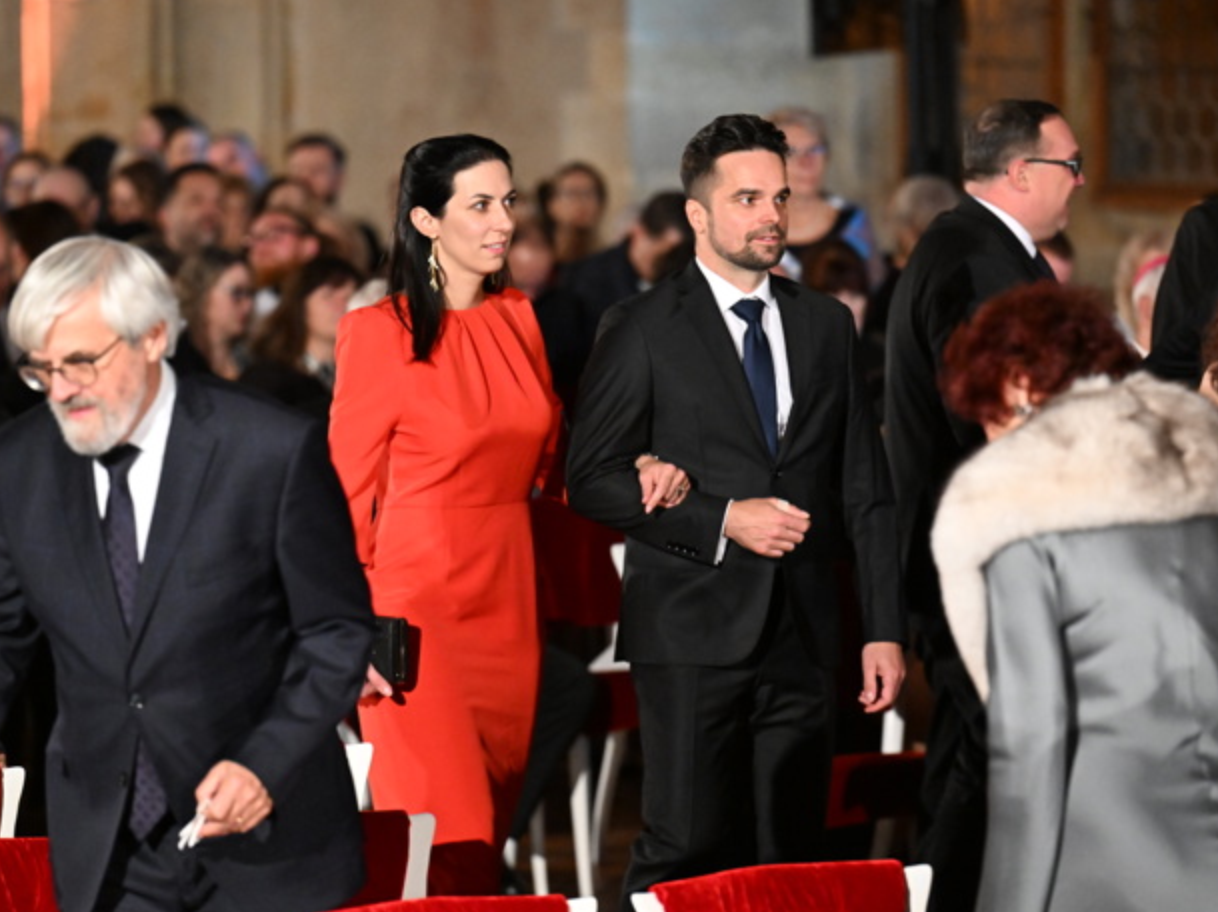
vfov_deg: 6.8
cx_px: 594
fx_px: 7666
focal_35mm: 218
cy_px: 458
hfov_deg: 9.1
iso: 8000
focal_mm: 200
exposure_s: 1/250
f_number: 4
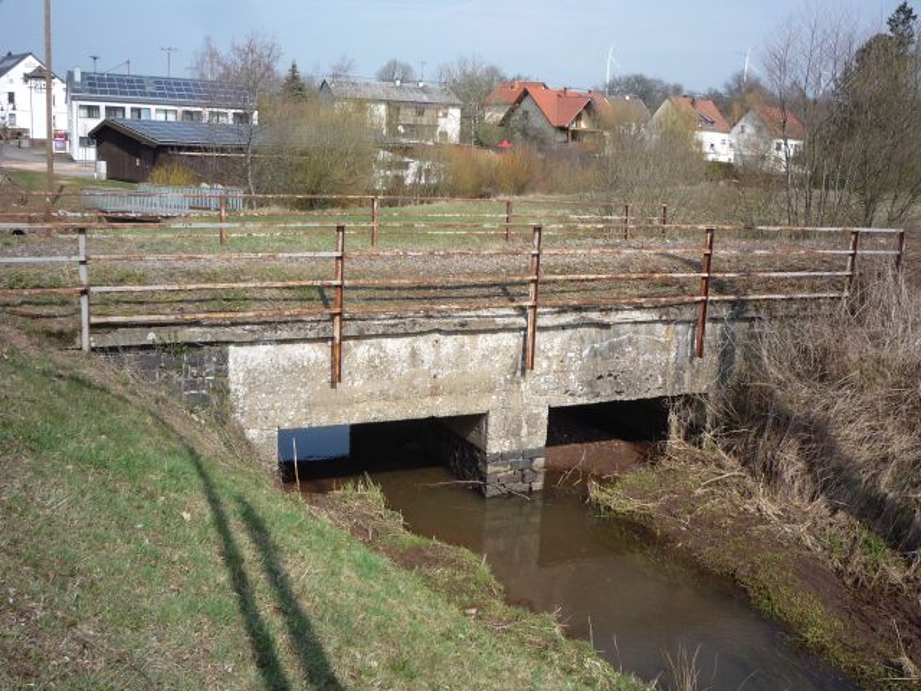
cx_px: 460
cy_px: 346
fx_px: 931
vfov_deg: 40.7
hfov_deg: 52.6
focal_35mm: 35
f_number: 5
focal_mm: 5.2
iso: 100
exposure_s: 1/400
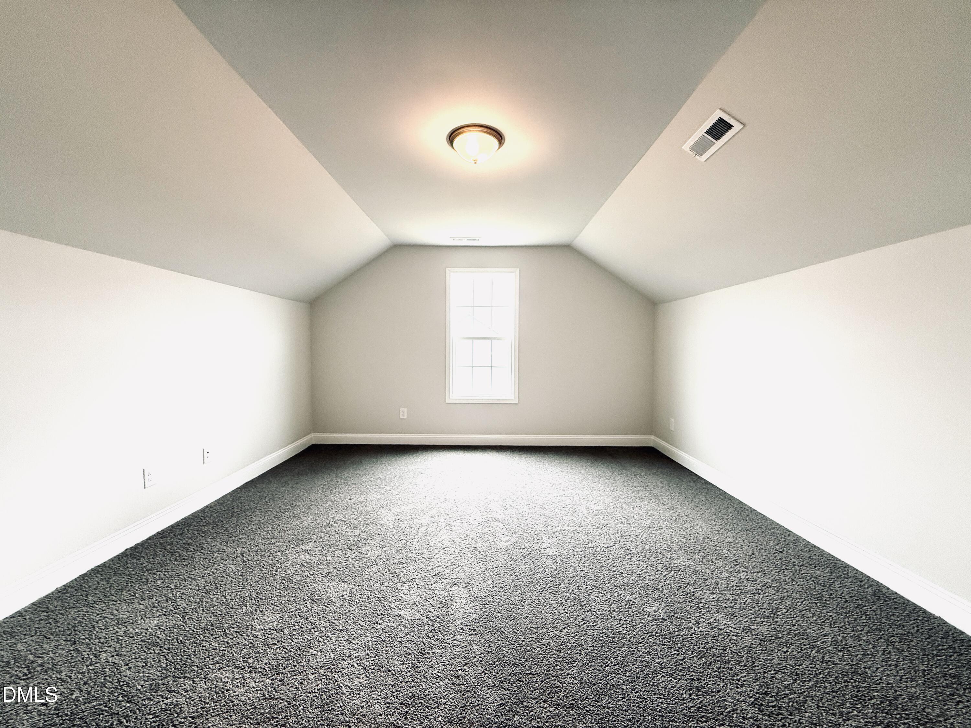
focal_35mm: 14
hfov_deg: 102.1
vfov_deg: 85.7
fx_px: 393
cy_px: 364
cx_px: 486
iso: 160
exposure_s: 1/120
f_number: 2.2
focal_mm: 2.22
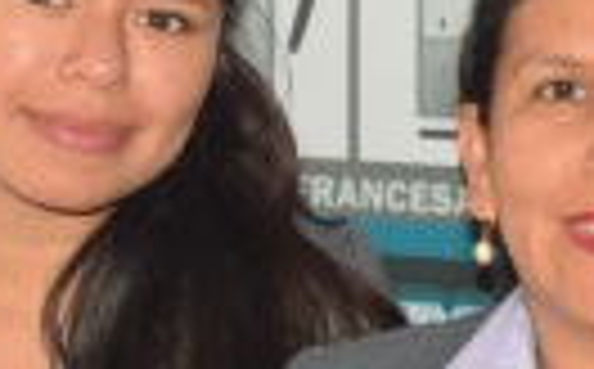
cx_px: 729
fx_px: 2937
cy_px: 223
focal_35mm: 182
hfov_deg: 11.3
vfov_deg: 7.2
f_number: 7.1
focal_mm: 35
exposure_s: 1/200
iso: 800
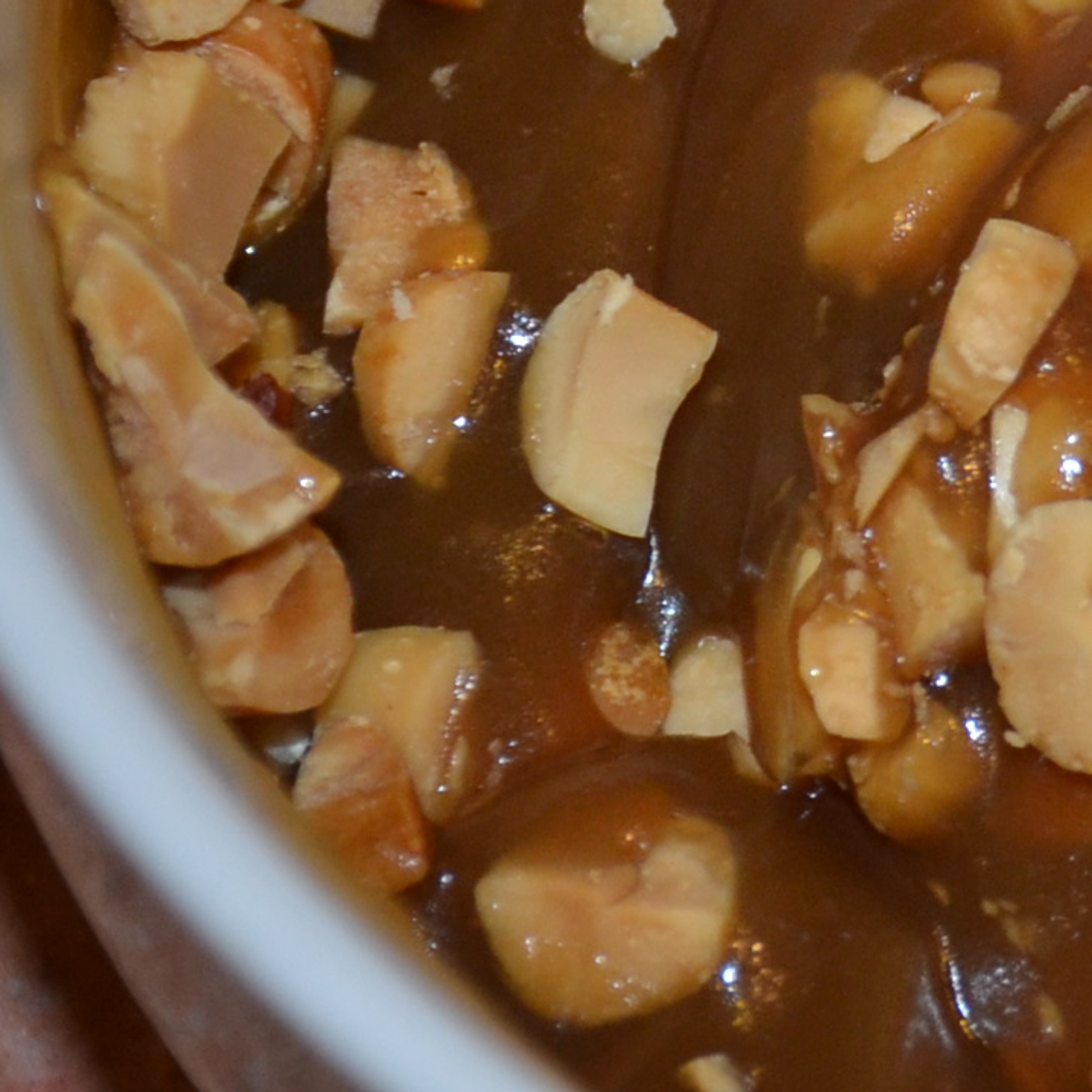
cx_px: 2050
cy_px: 155
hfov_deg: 5.8
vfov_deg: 5.9
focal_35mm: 294
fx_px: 10493
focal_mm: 48
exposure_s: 1/60
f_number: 4.5
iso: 500
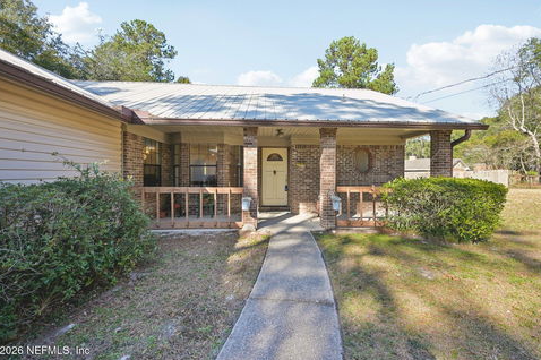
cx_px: 280
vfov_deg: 77.2
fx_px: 225
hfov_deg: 100.4
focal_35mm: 15
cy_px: 175
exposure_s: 1/90
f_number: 8
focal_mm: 14
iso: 100
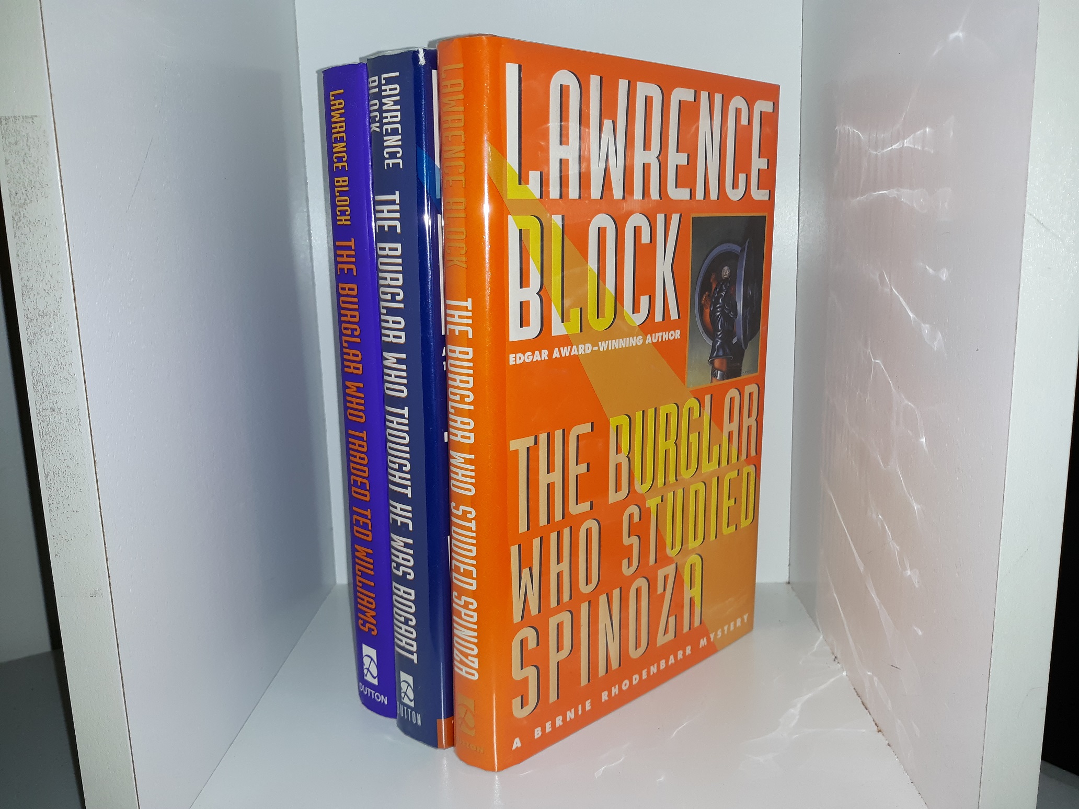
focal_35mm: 28
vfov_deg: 49.7
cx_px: 540
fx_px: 873
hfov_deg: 63.4
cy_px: 404
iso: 50
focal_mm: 3.7
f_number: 1.7
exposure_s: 1/120
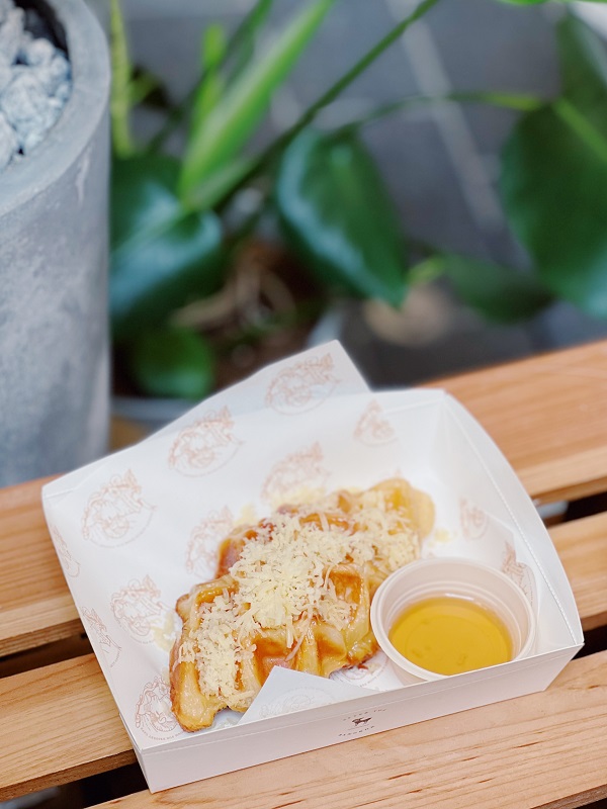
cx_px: 304
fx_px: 1800
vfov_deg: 25.3
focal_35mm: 77
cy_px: 404
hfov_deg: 19.1
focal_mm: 9
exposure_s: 1/121
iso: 80
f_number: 2.8
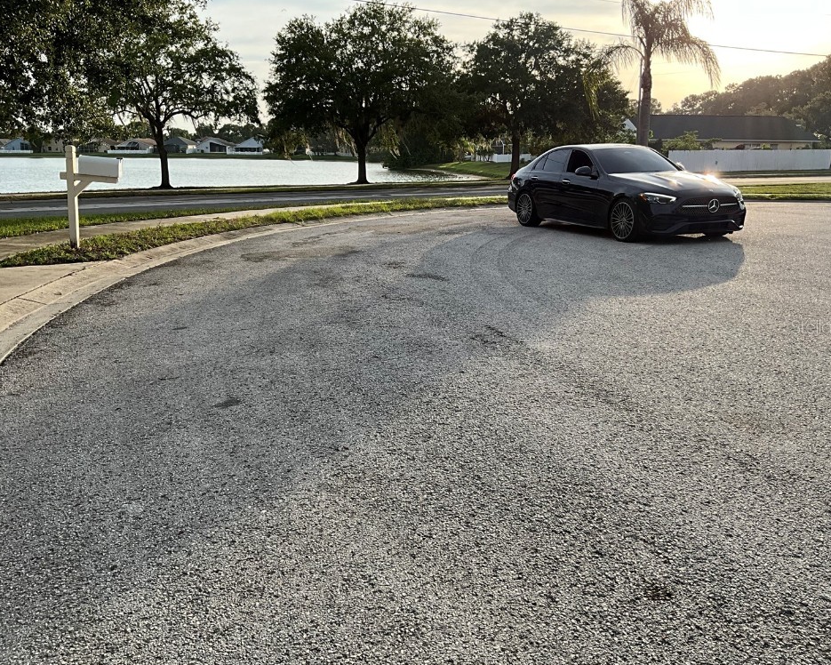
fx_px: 762
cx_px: 419
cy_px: 326
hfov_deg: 57.2
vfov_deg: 47.1
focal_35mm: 31
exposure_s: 1/728
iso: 25
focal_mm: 3
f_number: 1.8
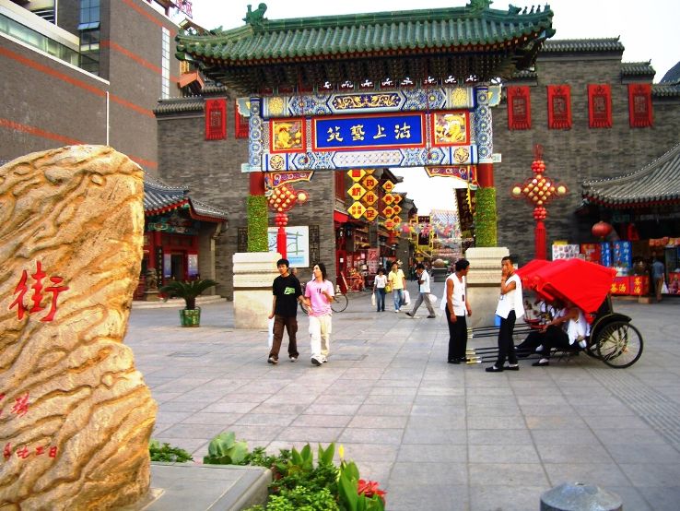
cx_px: 340
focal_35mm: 35
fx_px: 688
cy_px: 256
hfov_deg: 52.6
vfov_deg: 40.7
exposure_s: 1/100
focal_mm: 5.8
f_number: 2.6
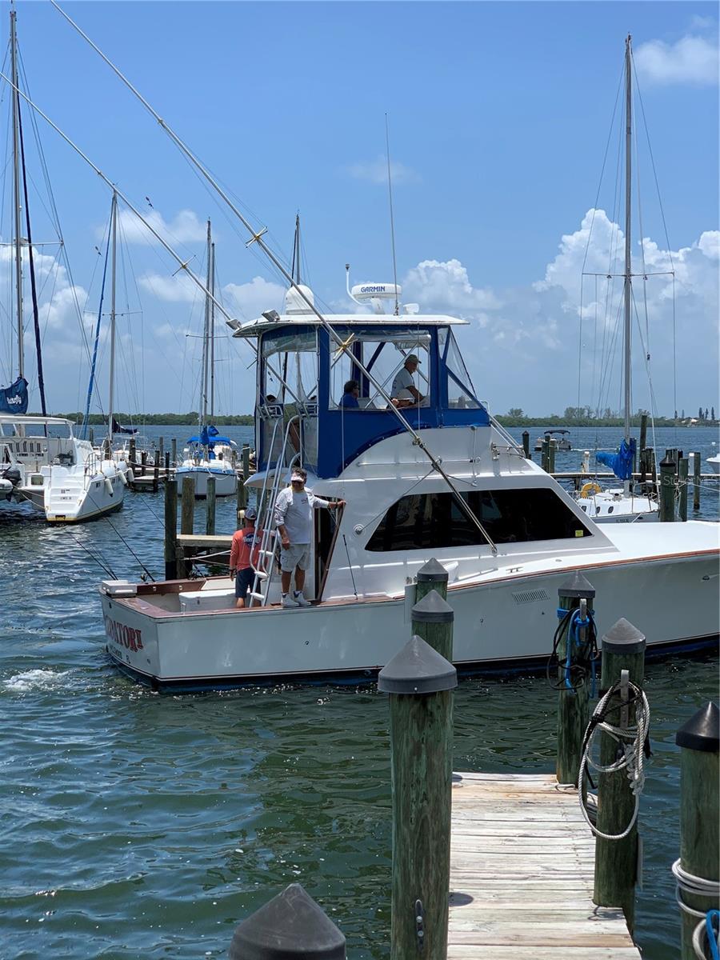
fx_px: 1442
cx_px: 360
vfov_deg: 36.8
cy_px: 480
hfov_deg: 28.0
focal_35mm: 52
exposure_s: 1/1370
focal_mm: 6
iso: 16
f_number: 2.4
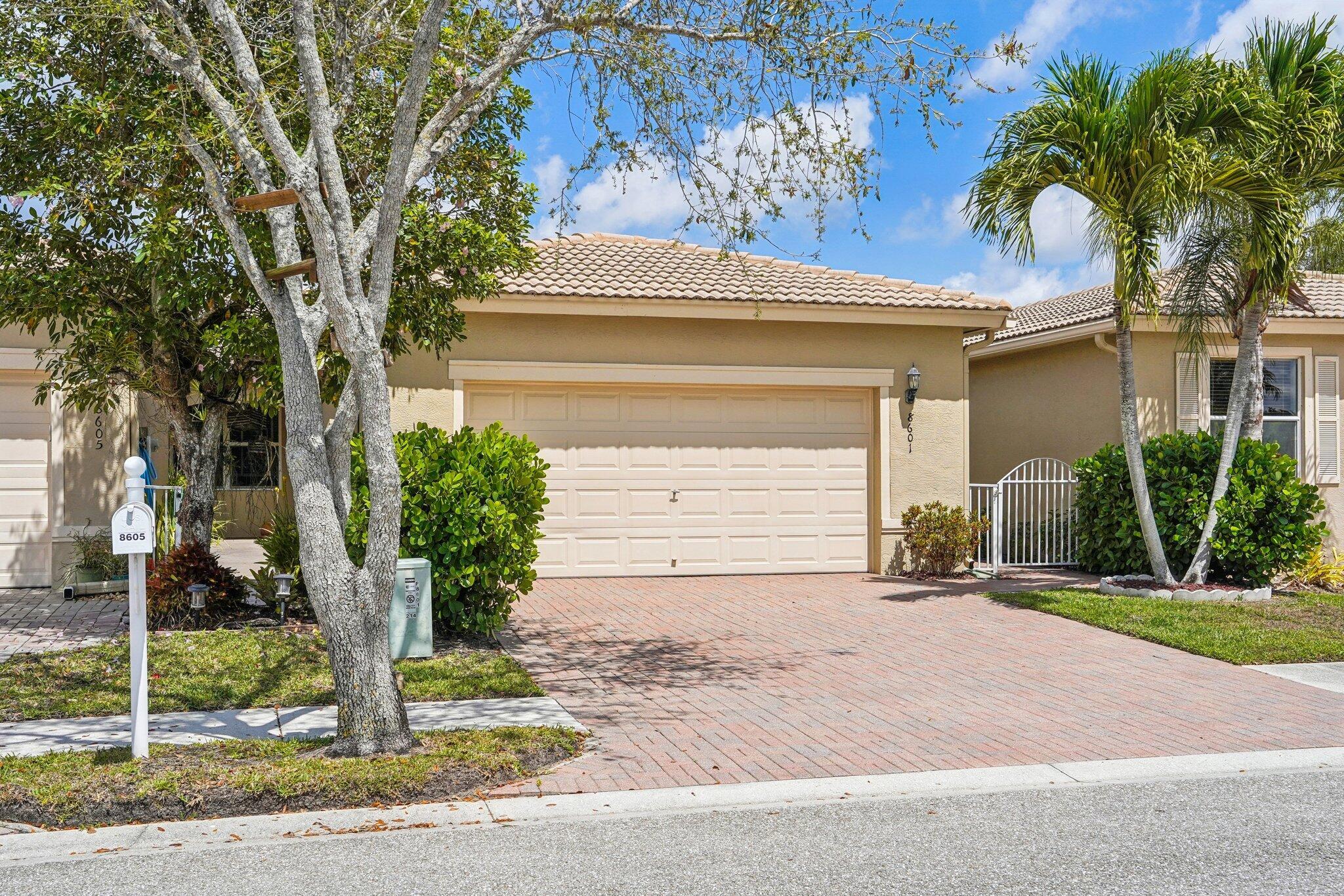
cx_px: 672
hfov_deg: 50.7
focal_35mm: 38
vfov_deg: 35.0
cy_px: 448
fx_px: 1418
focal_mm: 38
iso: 400
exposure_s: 1/1250
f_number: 10
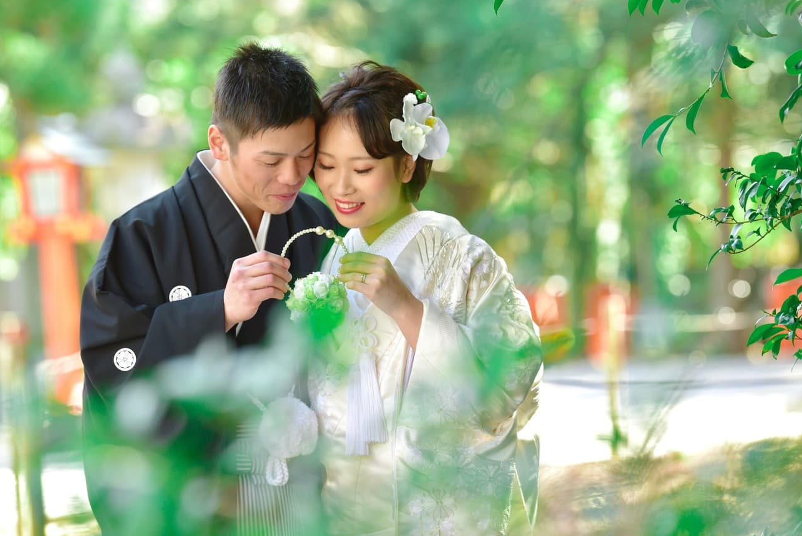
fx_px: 3989
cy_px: 262
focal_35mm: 179
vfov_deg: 7.7
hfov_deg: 11.5
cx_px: 425
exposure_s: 1/250
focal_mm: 160
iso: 1000
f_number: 4
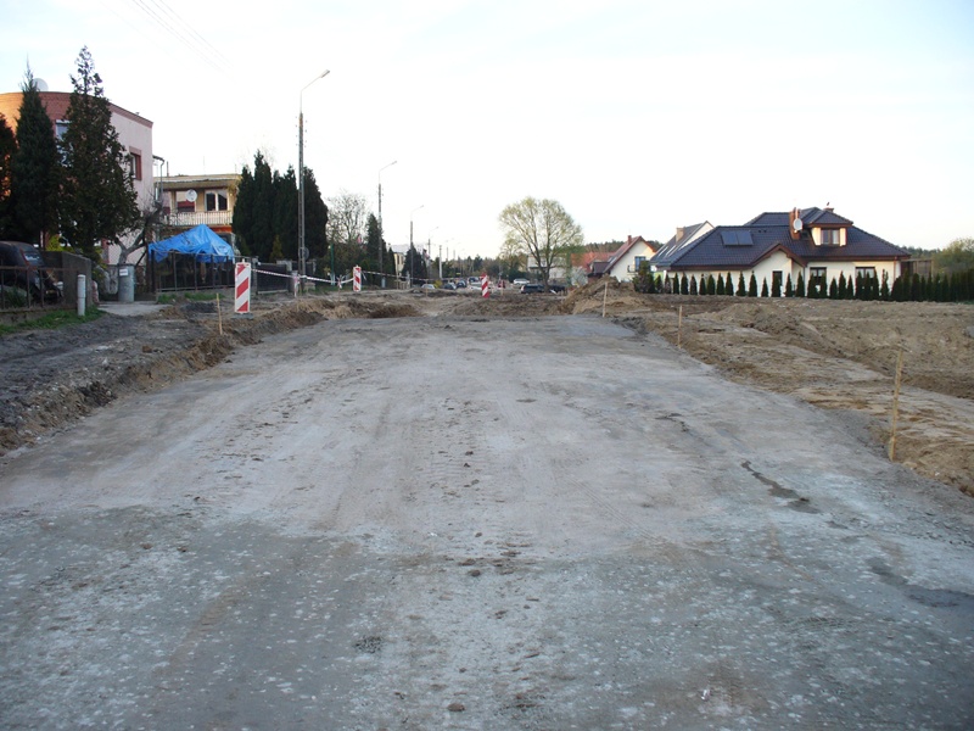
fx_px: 1041
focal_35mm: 37
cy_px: 366
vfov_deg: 38.7
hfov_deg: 50.1
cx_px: 487
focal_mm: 6.1
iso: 100
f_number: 2.8
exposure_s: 1/125
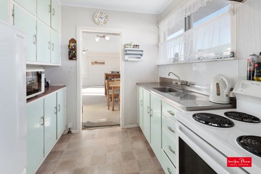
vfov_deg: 73.7
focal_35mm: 16
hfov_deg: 96.8
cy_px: 87
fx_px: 116
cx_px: 130
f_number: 8
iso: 200
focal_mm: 16
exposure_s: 1/1.25
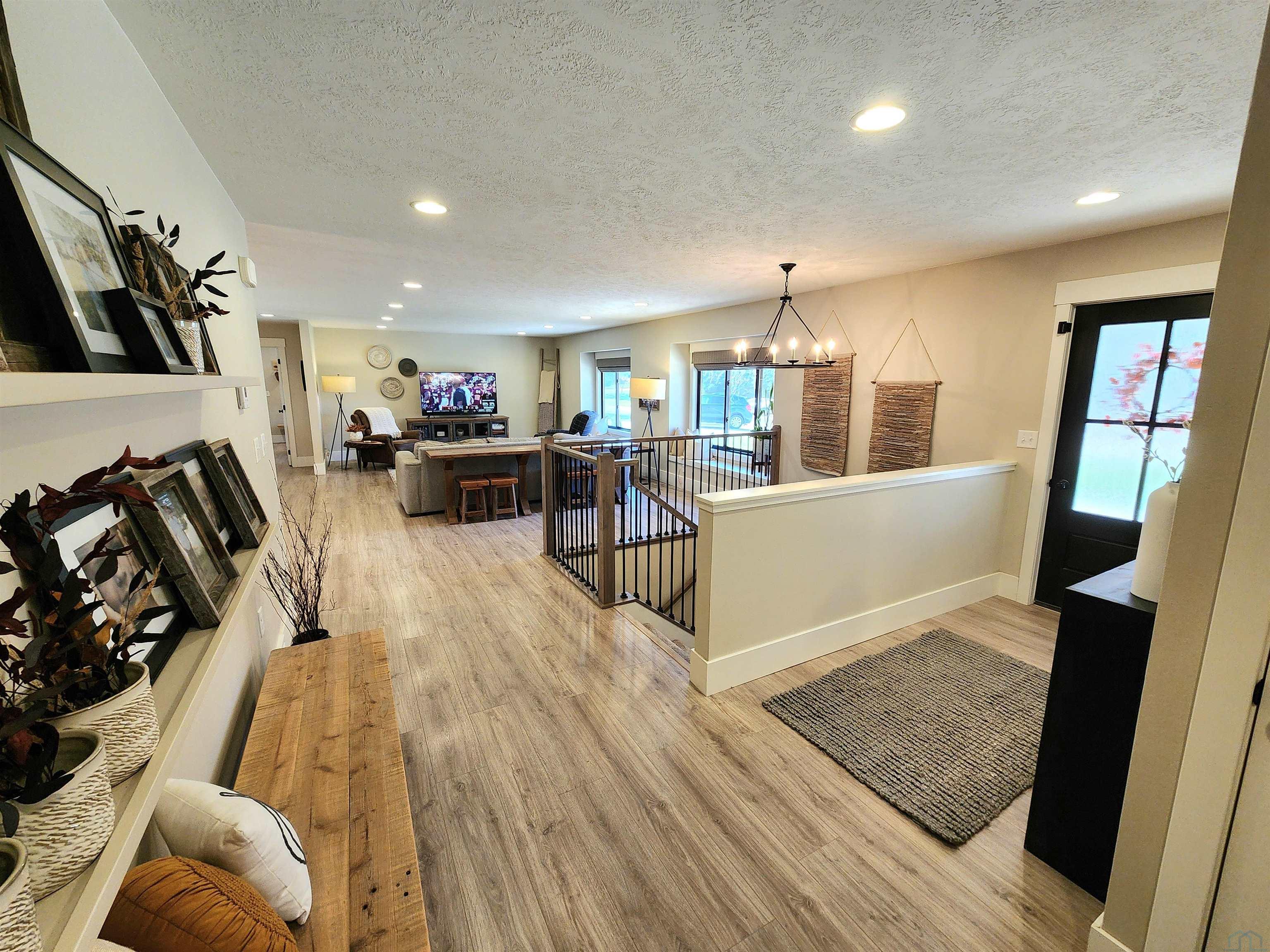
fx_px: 477
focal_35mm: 13
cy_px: 476
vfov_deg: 89.9
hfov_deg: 106.2
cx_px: 635
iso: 160
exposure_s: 1/60.2
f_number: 2.2
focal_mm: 2.2
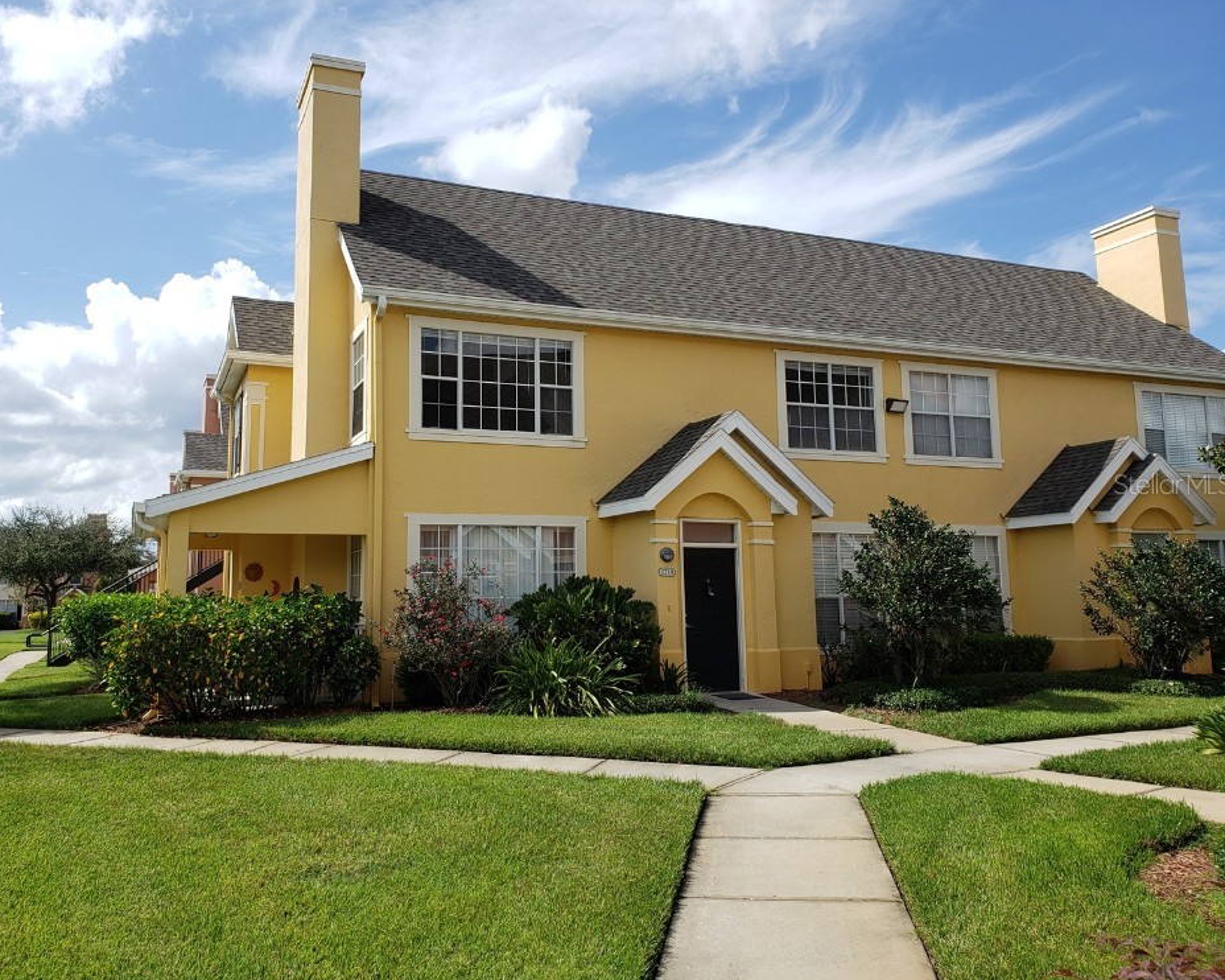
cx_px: 562
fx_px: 1015
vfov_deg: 51.5
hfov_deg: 62.1
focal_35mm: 28
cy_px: 483
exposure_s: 1/1580
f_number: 2.4
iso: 50
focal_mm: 4.3
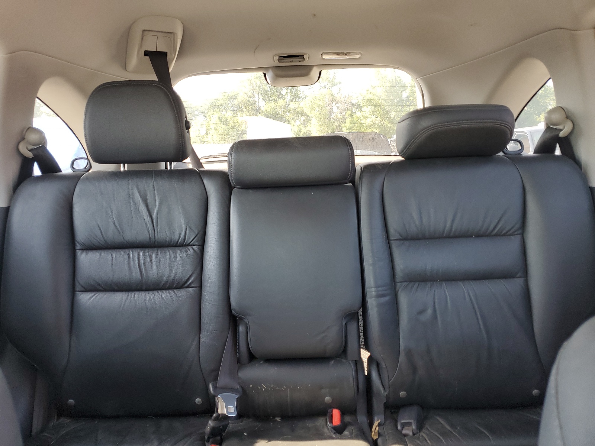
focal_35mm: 26
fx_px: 447
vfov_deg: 53.1
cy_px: 223
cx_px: 298
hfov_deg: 67.3
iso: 56
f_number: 1.5
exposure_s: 1/60.2
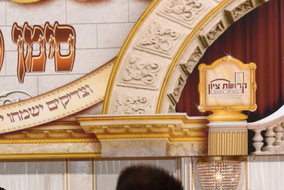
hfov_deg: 12.1
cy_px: 220
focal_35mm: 167
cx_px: -27
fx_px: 1317
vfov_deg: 8.1
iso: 800
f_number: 8
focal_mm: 70
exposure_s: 1/160
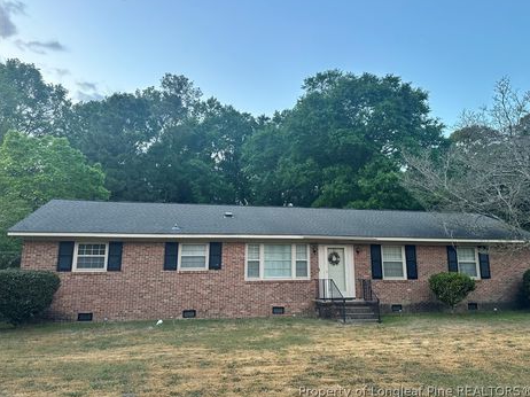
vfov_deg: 53.0
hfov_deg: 67.2
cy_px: 185
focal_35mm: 26
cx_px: 285
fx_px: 398
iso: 80
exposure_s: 1/121
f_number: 1.78
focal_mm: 6.86
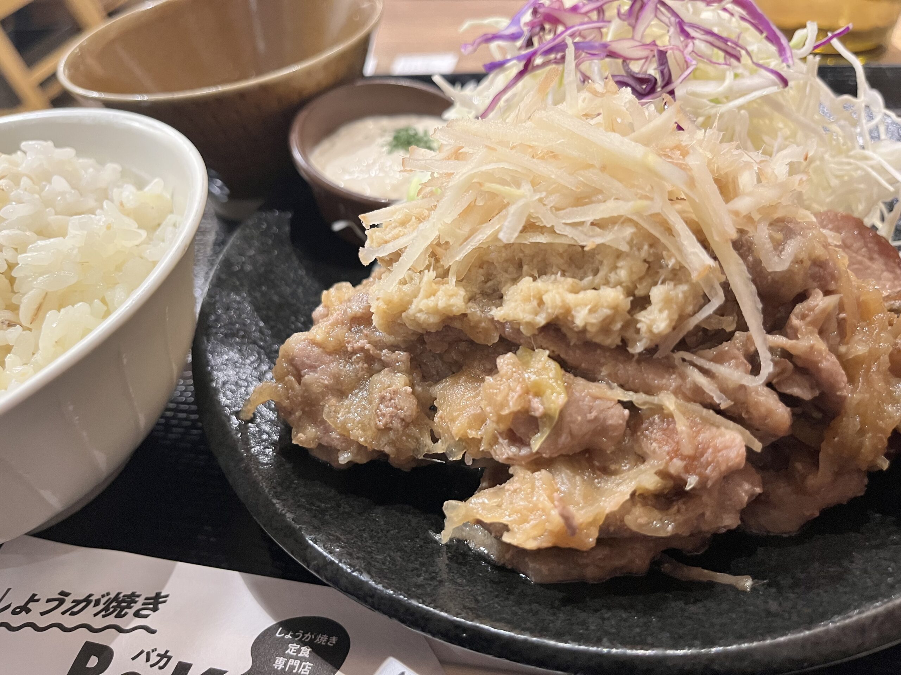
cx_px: 450
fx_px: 677
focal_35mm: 26
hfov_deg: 67.3
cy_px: 338
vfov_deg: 53.1
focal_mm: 5.1
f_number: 1.6
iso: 250
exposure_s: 1/50
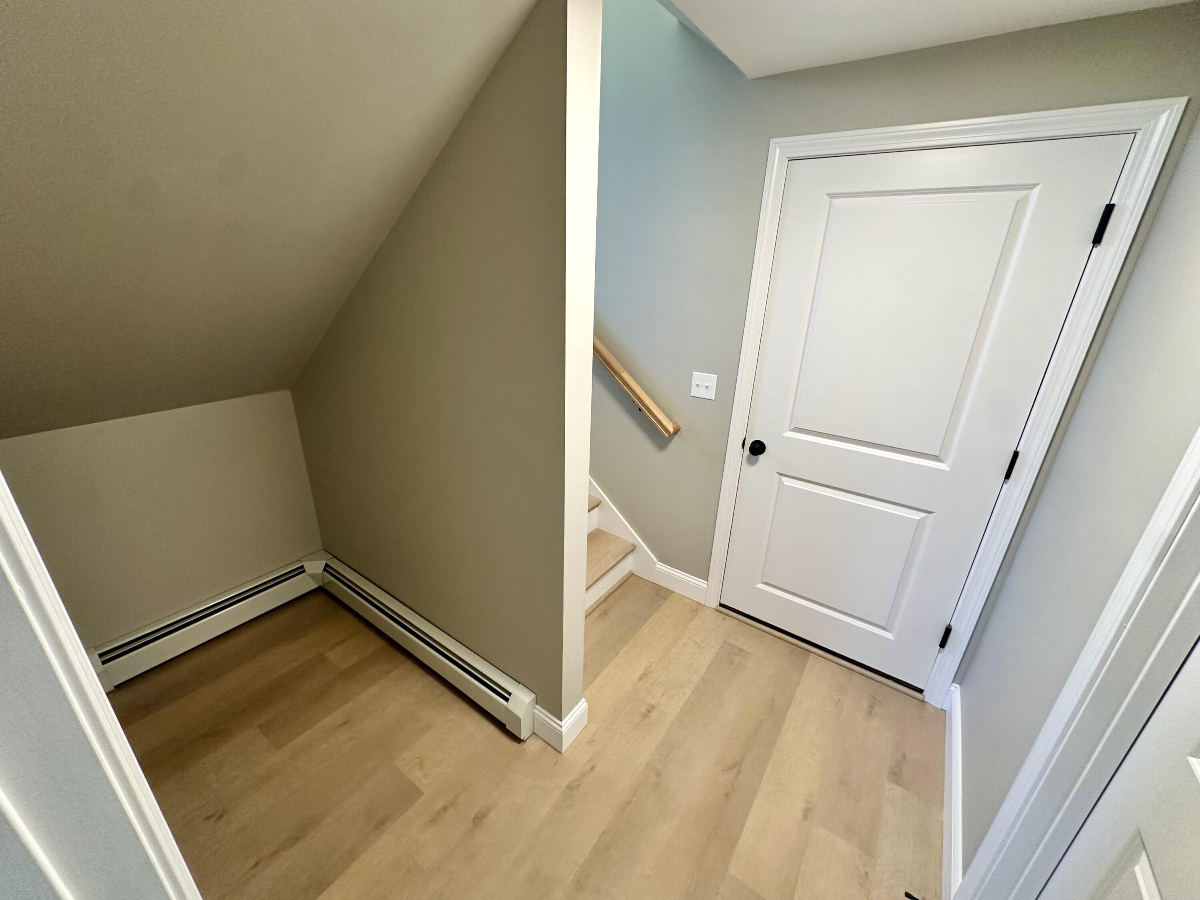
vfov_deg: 85.7
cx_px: 600
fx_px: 485
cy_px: 450
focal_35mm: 14
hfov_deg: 102.1
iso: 200
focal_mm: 2.22
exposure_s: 1/60
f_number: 2.2
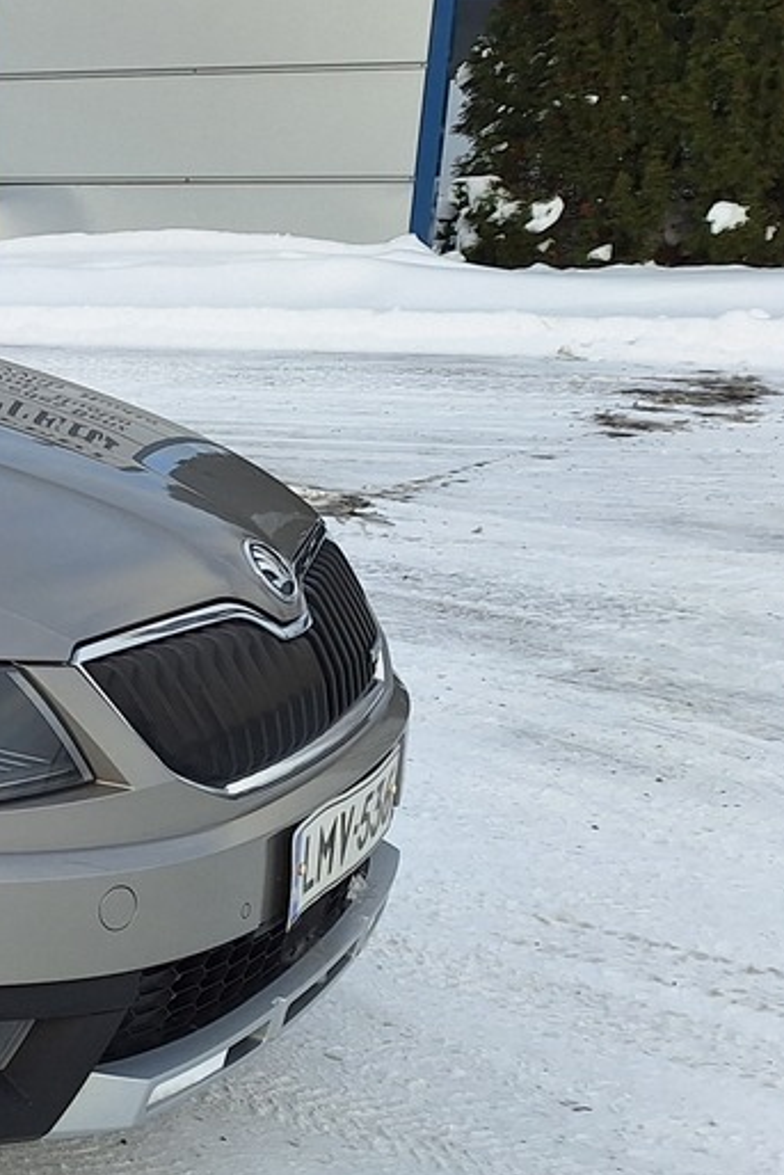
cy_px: 665
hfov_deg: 15.7
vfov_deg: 30.0
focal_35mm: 67
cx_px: -827
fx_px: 2187
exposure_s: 1/686
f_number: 1.8
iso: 40
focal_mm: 5.54
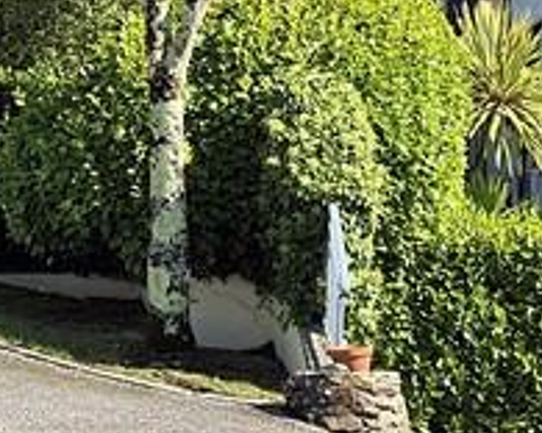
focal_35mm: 118
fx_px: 1893
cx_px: 650
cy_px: 167
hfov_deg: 15.7
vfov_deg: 13.1
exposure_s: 1/1748
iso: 25
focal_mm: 5.4
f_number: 1.8
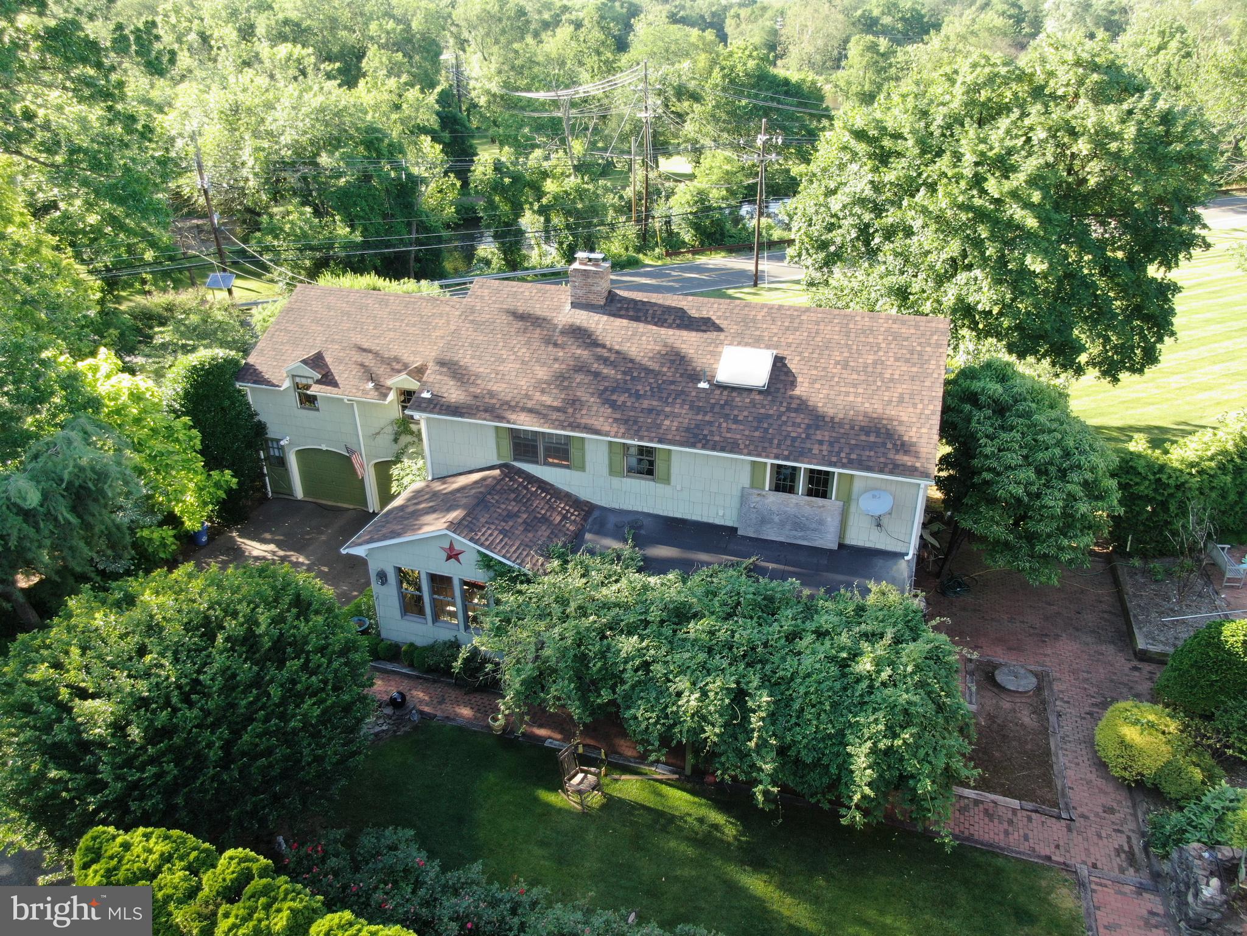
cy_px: 468
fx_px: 865
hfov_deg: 71.6
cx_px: 624
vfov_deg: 56.8
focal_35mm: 24
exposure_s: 1/120
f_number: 2.8
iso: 100
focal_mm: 4.39
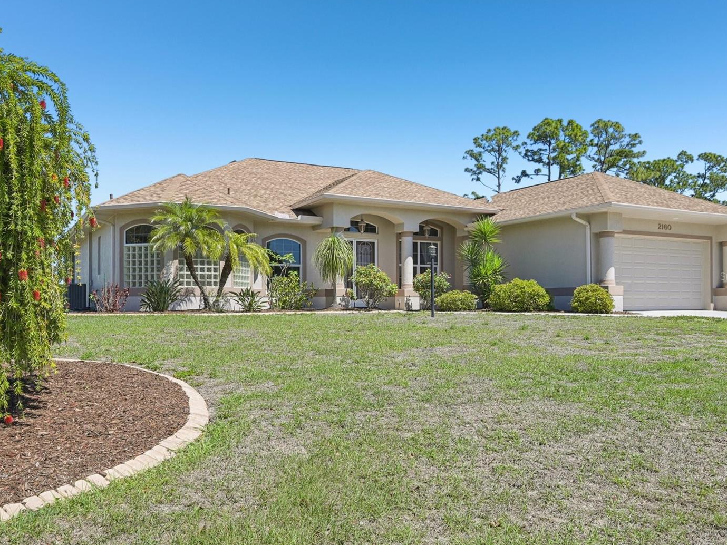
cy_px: 276
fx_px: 609
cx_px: 345
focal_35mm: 29
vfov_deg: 48.2
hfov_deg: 61.6
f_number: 8
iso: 400
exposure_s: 1/1000
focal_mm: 26
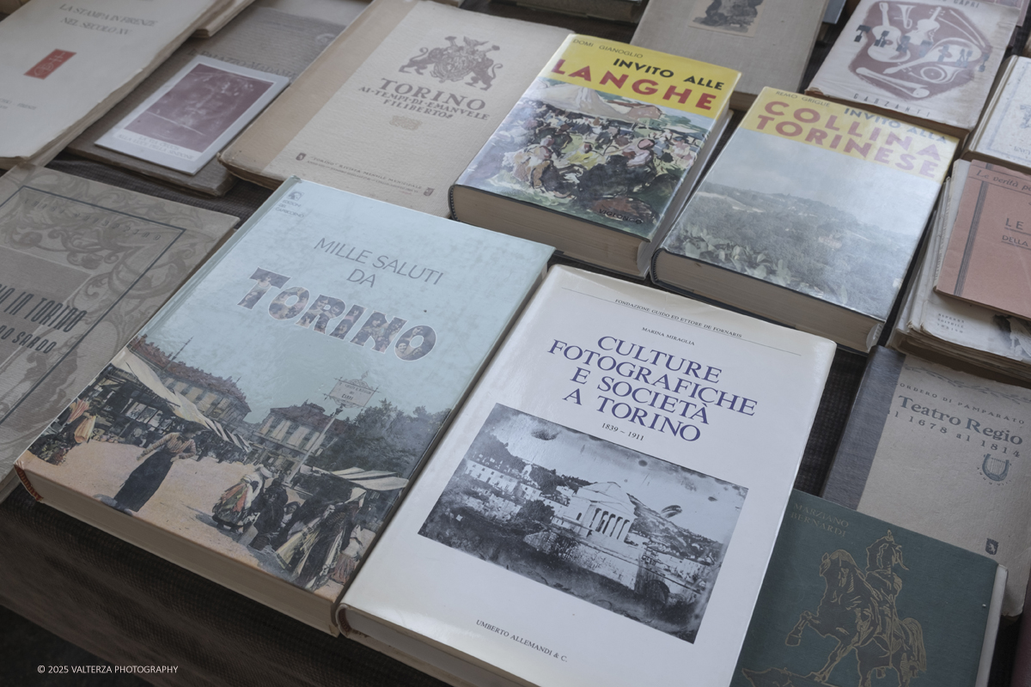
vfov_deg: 40.0
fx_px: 945
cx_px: 516
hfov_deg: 57.2
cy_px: 344
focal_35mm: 33
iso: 640
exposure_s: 1/125
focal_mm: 22.3
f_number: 6.4
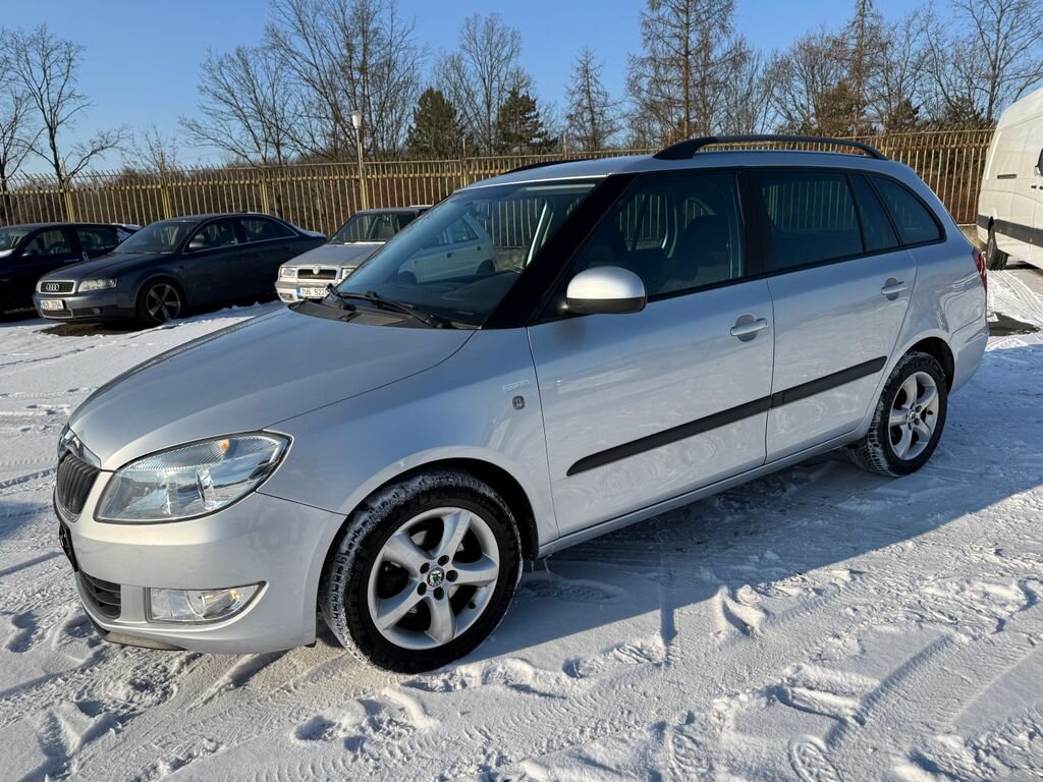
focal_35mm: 24
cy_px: 391
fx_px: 723
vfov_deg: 56.8
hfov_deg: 71.6
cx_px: 522
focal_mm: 6.76
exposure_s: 1/4673
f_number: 1.78
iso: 80
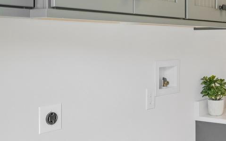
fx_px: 376
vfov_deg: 21.1
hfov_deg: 32.2
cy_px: 38
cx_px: 193
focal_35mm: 61
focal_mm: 14
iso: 400
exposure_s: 1/15
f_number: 8
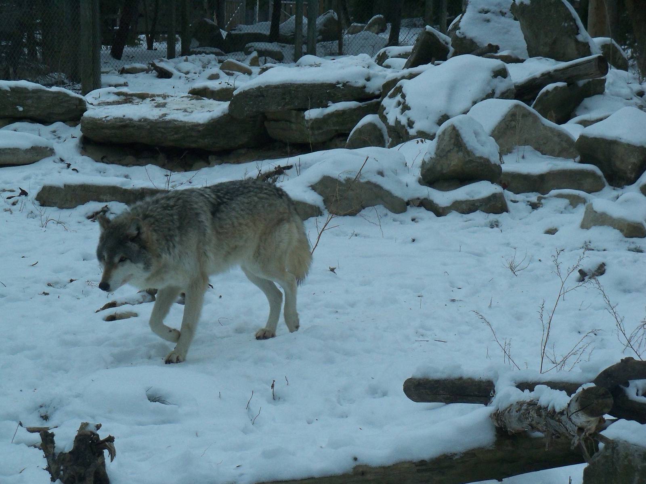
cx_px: 323
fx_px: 1978
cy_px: 242
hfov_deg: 18.5
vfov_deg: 14.0
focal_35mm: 106
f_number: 4.2
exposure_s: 1/500
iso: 250
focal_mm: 18.8
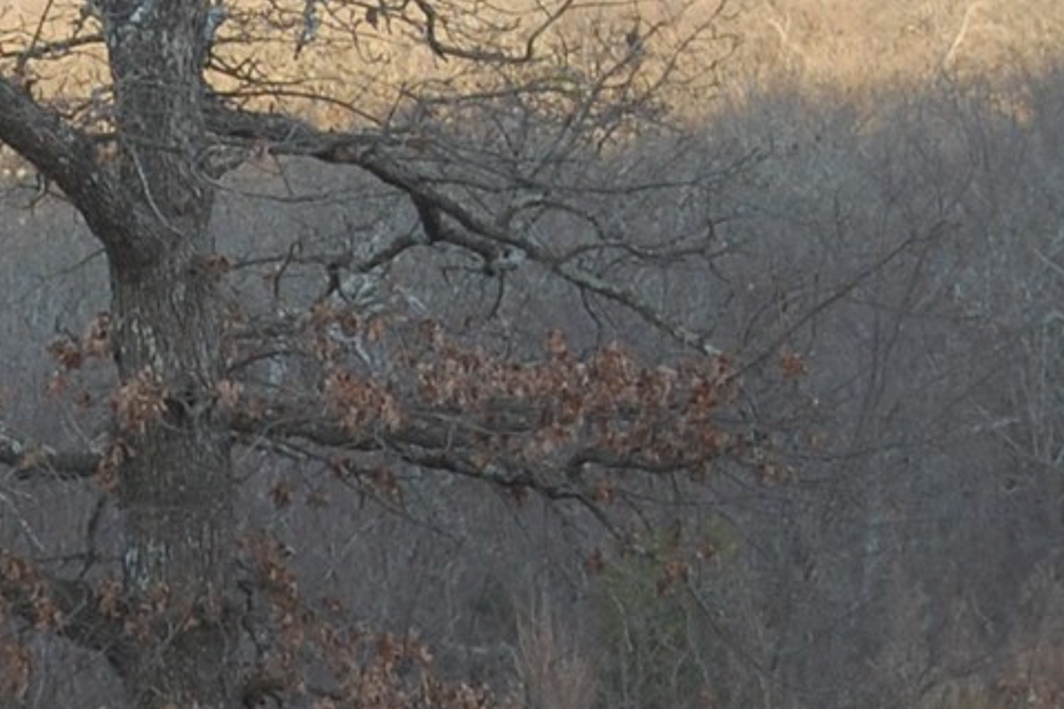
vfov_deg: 4.7
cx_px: -380
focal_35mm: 293
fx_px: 8659
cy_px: 575
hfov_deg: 7.0
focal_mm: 46
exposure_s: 1/160
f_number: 5.3
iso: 400
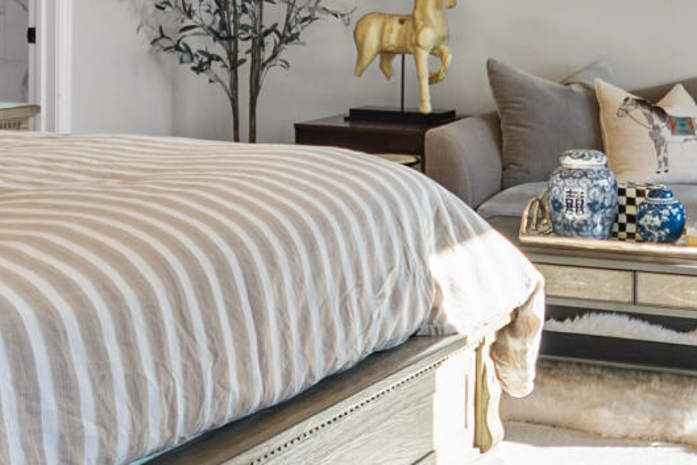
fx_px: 1646
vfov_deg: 15.7
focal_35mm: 85
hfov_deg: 23.8
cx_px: 264
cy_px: -40
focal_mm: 15
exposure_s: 1/40
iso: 200
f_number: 10
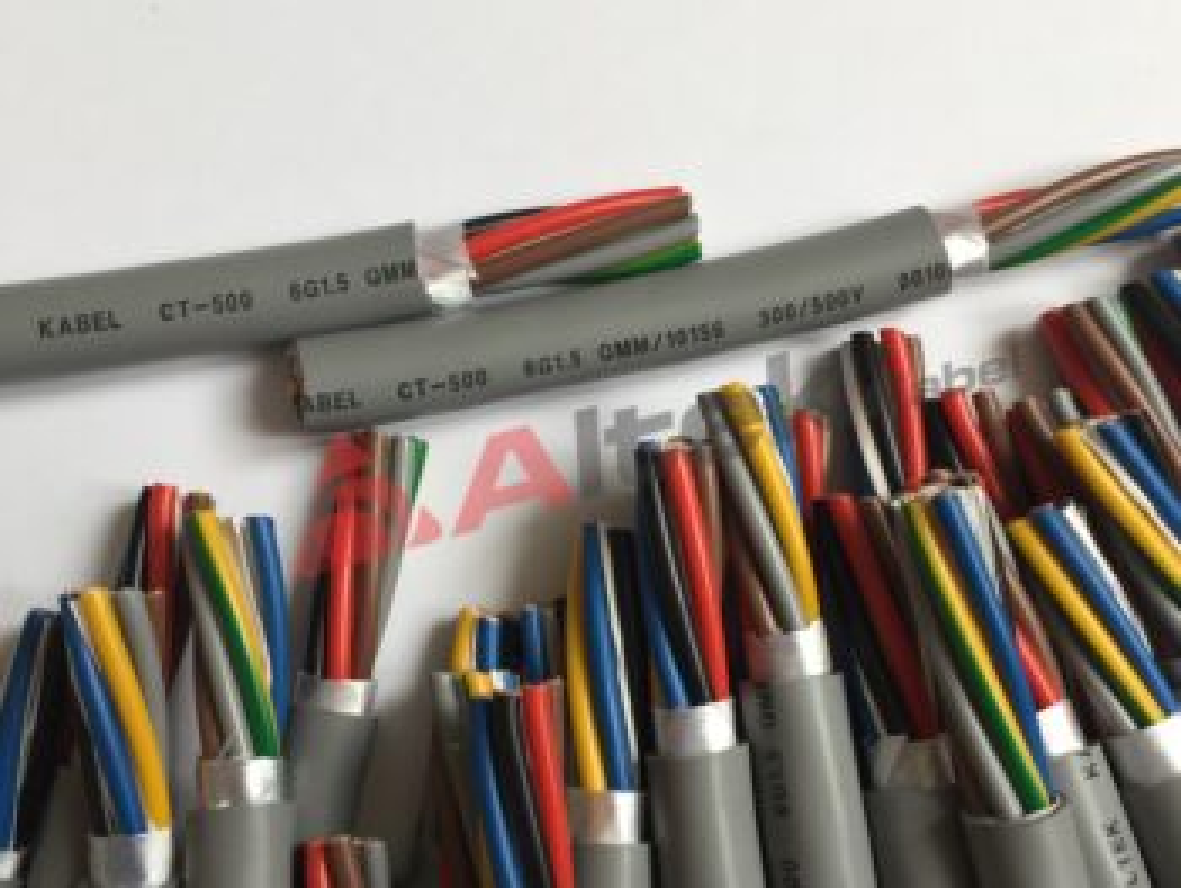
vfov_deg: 48.3
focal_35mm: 29
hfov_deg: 61.6
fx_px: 990
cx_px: 590
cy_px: 444
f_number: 2.2
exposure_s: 1/100
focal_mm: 4.15
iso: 40
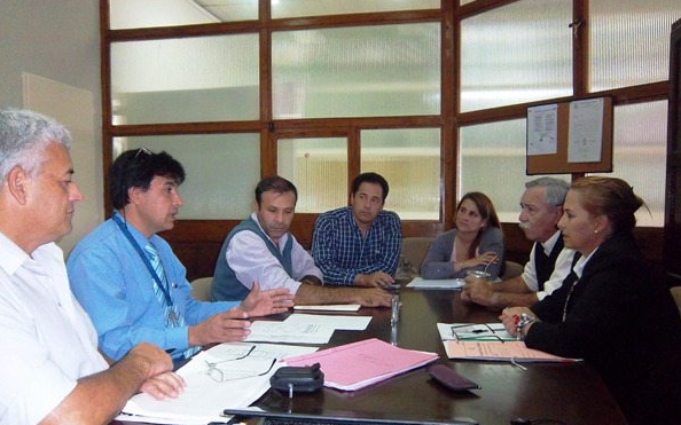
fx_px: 557
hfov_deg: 62.9
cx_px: 342
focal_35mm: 30
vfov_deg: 41.7
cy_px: 251
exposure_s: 1/30
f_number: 3.5
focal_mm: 5.05
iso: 320
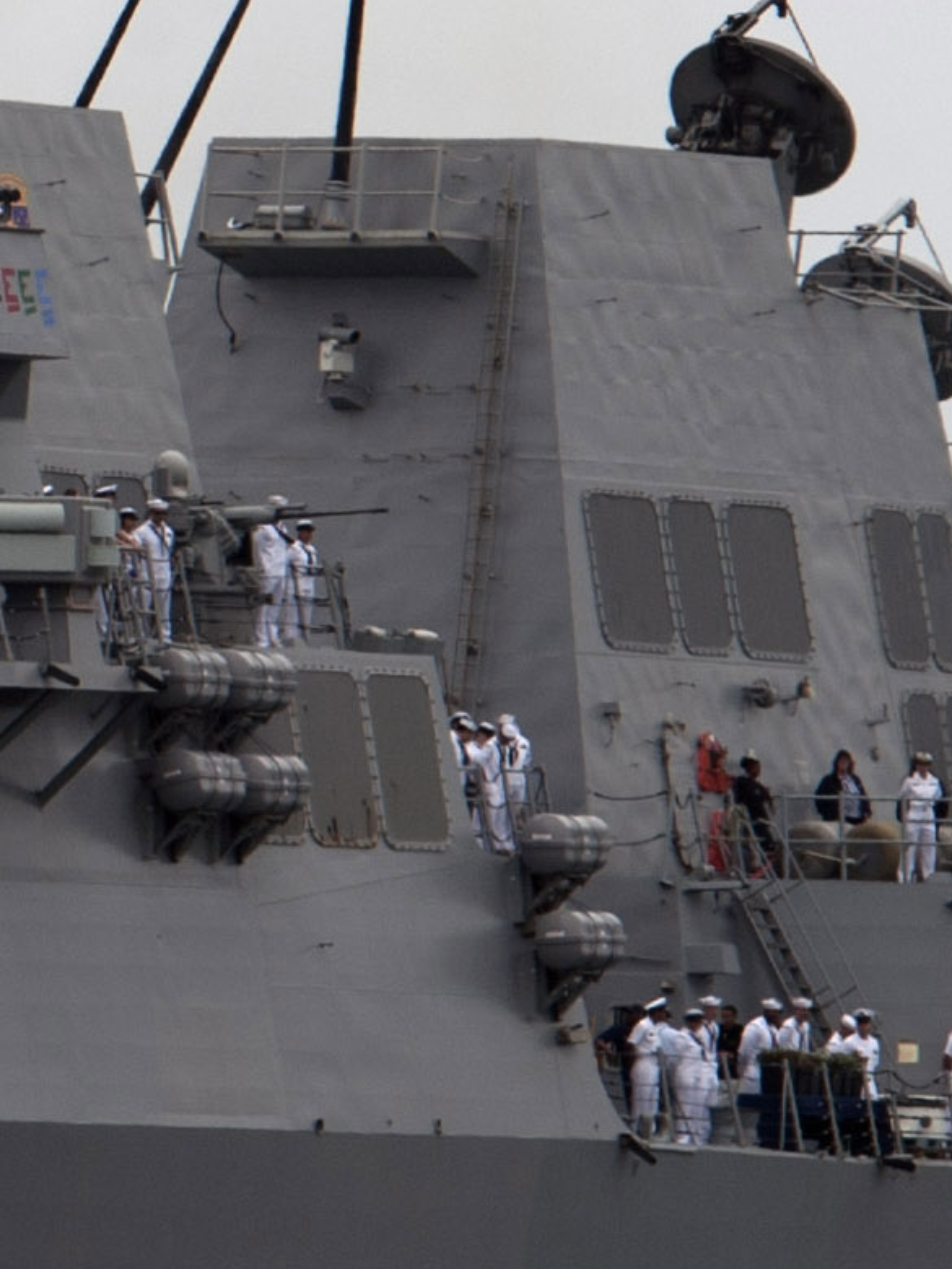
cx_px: -1198
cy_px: -70
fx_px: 42316
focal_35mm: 1154
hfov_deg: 1.3
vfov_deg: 1.7
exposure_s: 1/400
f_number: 10
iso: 320
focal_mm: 220
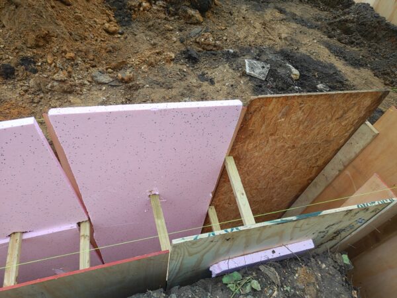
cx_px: 198
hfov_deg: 73.9
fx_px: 264
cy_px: 149
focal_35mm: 23
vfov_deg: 58.9
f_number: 1.88
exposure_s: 1/150
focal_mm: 5.59
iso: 50
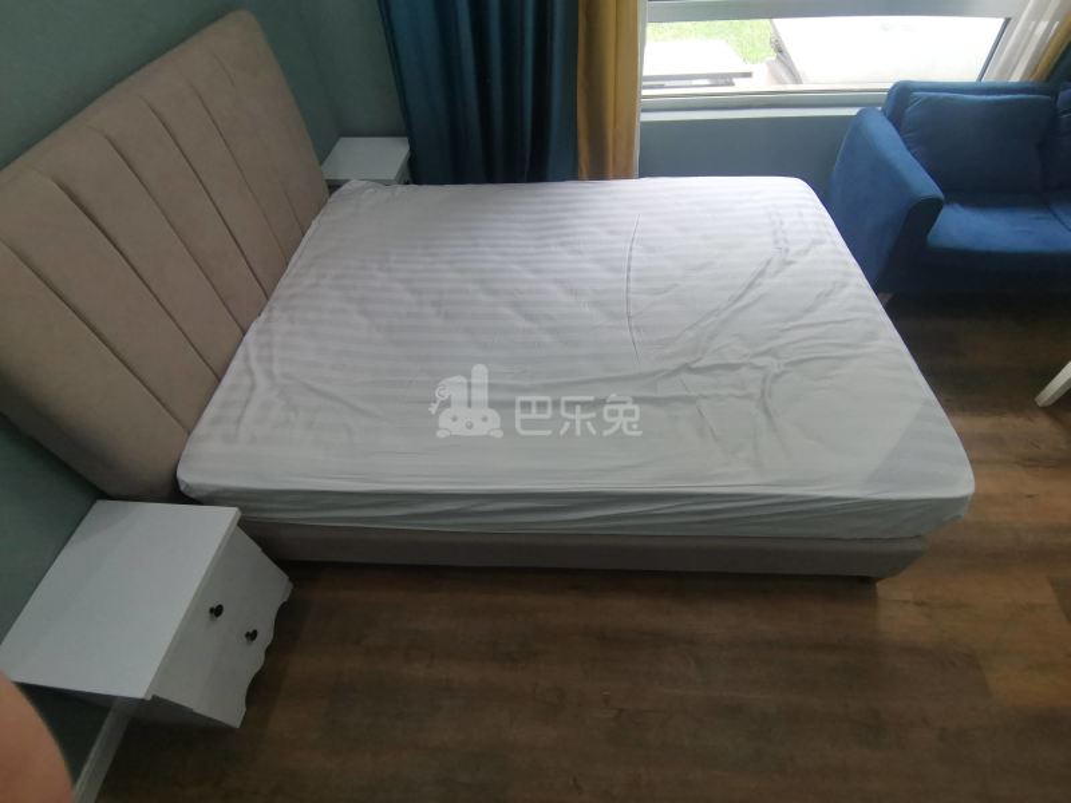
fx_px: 526
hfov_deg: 91.0
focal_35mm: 17
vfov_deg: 74.7
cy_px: 402
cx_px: 536
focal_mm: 2.26
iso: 80
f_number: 2.2
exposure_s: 1/60
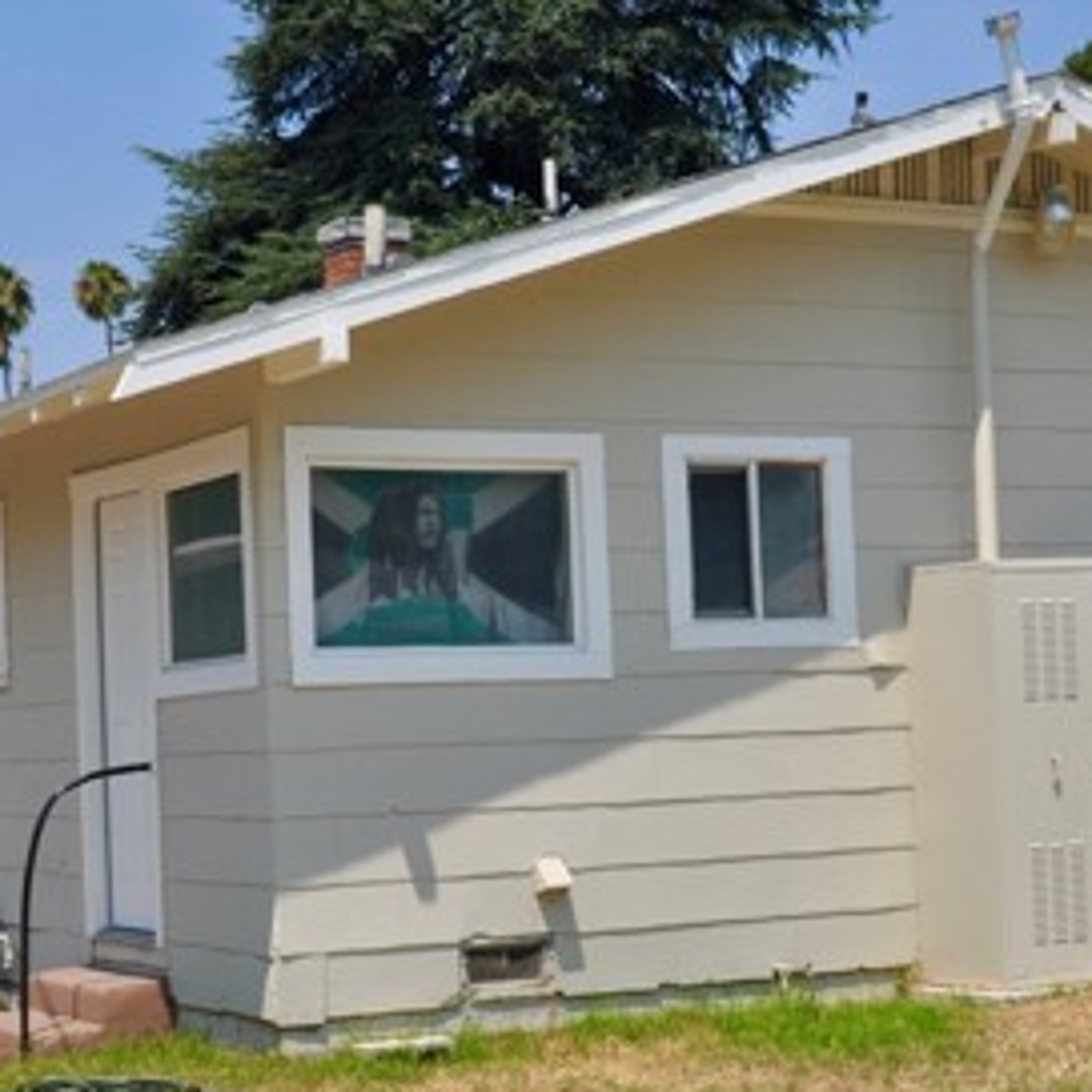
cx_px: 574
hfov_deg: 22.2
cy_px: 648
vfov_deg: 22.2
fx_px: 2784
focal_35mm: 78
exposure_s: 1/200
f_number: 14
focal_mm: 26
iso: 200
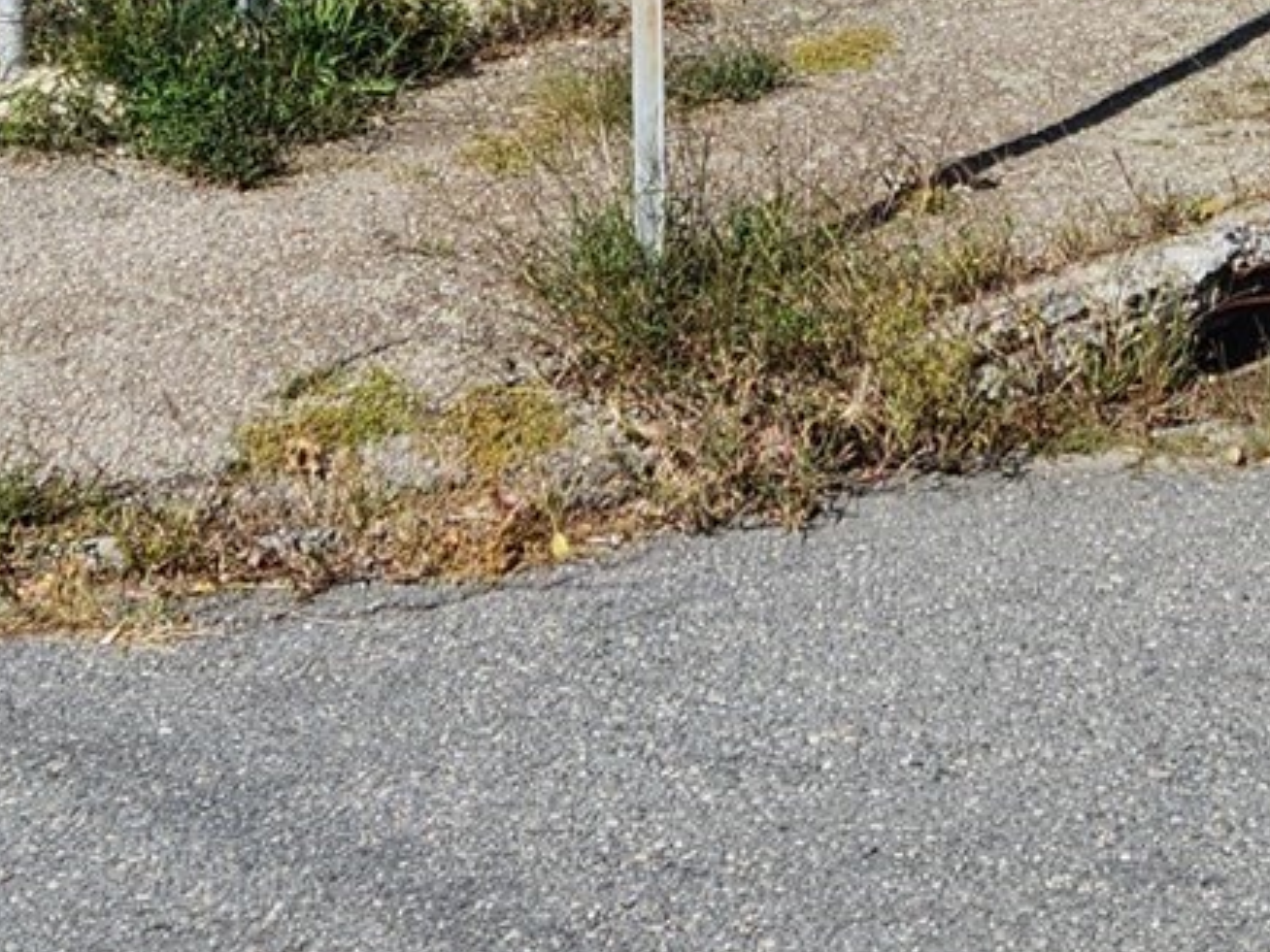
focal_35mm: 108
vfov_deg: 11.7
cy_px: -1159
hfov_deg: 18.1
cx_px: 897
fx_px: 3962
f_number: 1.8
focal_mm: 5.4
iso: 20
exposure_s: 1/1824
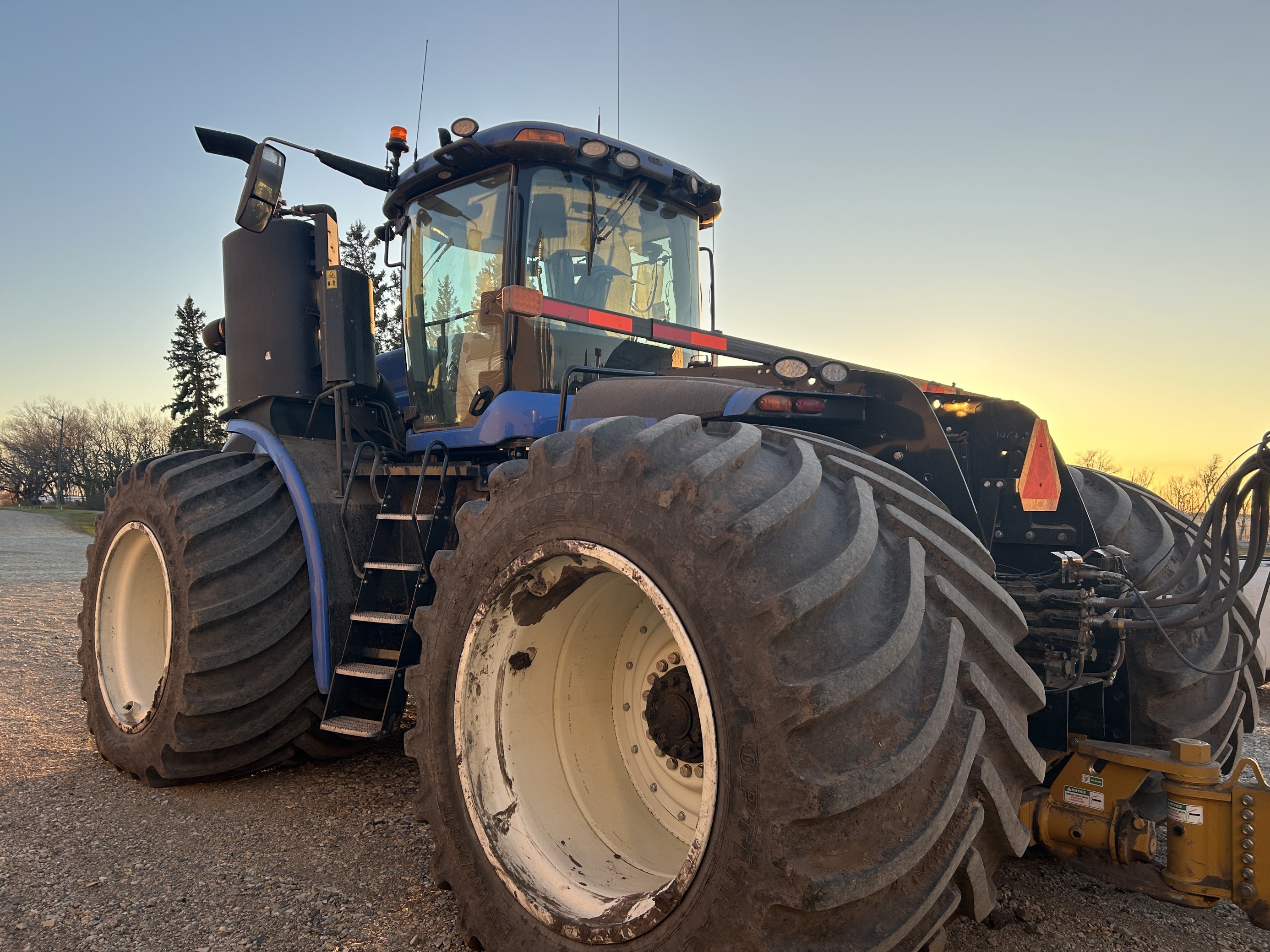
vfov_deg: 51.4
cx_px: 633
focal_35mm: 27
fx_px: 991
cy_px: 485
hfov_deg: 65.3
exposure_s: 1/808
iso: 50
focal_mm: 5.7
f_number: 1.5
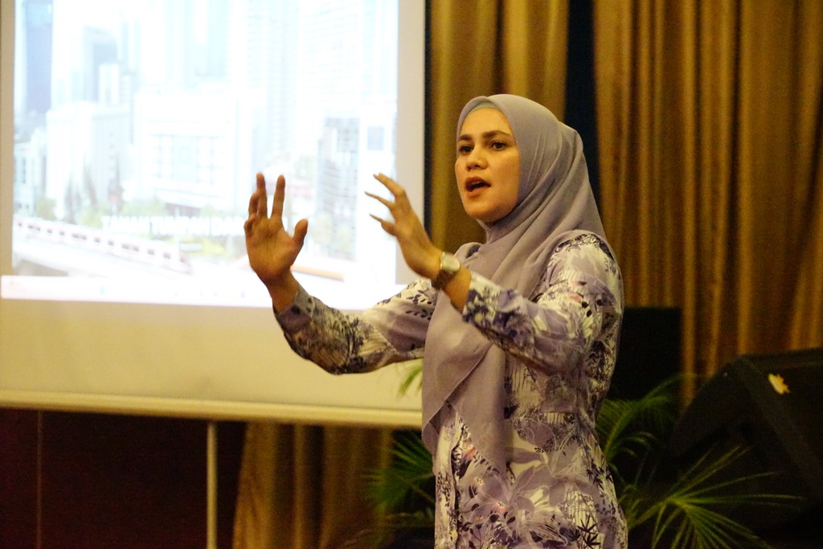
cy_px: 274
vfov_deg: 10.2
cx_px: 412
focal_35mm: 134
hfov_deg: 15.3
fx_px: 3064
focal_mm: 134
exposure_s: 1/125
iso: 25600
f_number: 6.3
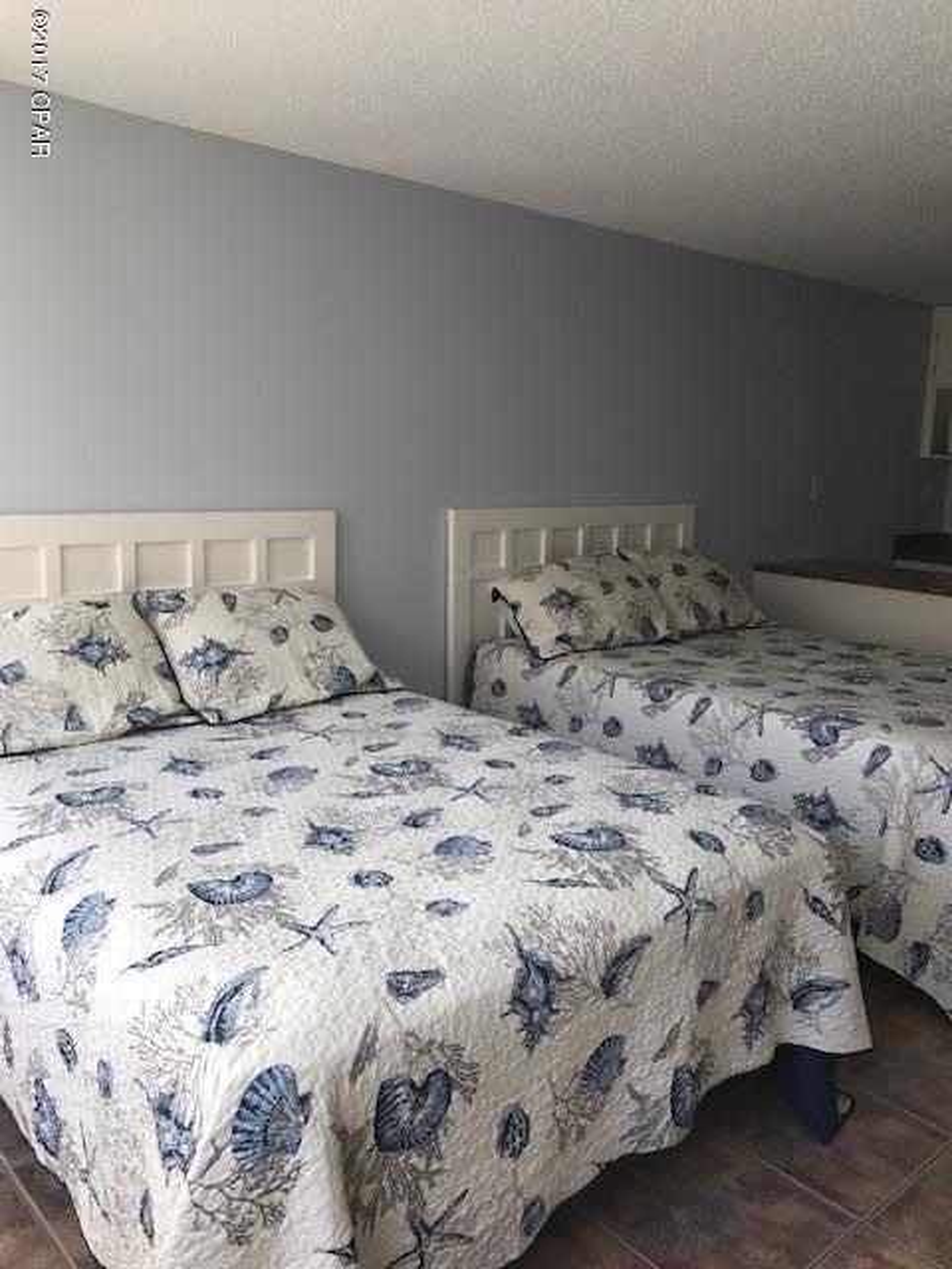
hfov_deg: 49.7
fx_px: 1027
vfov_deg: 63.4
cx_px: 476
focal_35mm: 28
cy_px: 634
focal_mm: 3.99
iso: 20
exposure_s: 1/118
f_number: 1.8
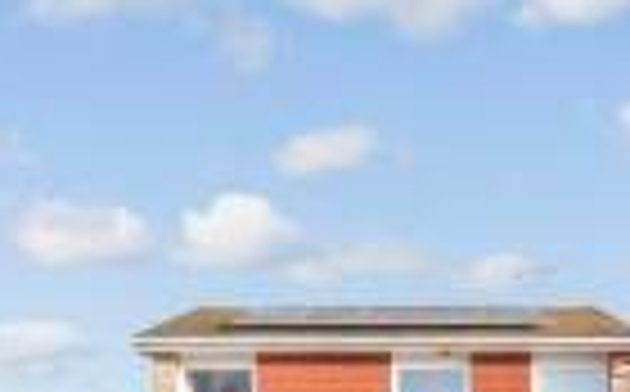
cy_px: 597
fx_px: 891
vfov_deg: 20.8
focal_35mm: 52
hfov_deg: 37.9
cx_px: 477
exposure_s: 1/500
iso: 400
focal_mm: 10
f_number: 8
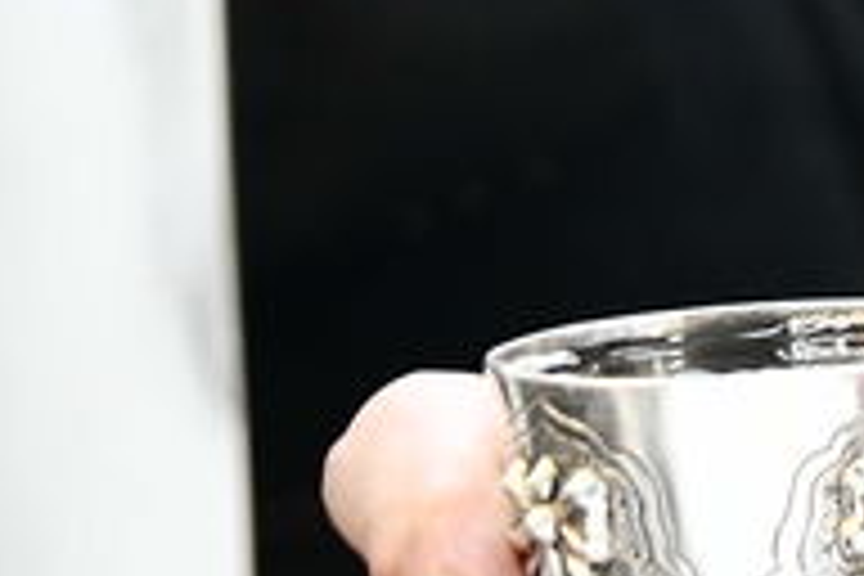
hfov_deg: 4.9
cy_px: -443
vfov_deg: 3.3
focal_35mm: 409
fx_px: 9815
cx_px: 1917
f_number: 5.6
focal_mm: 56
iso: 1600
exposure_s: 1/125
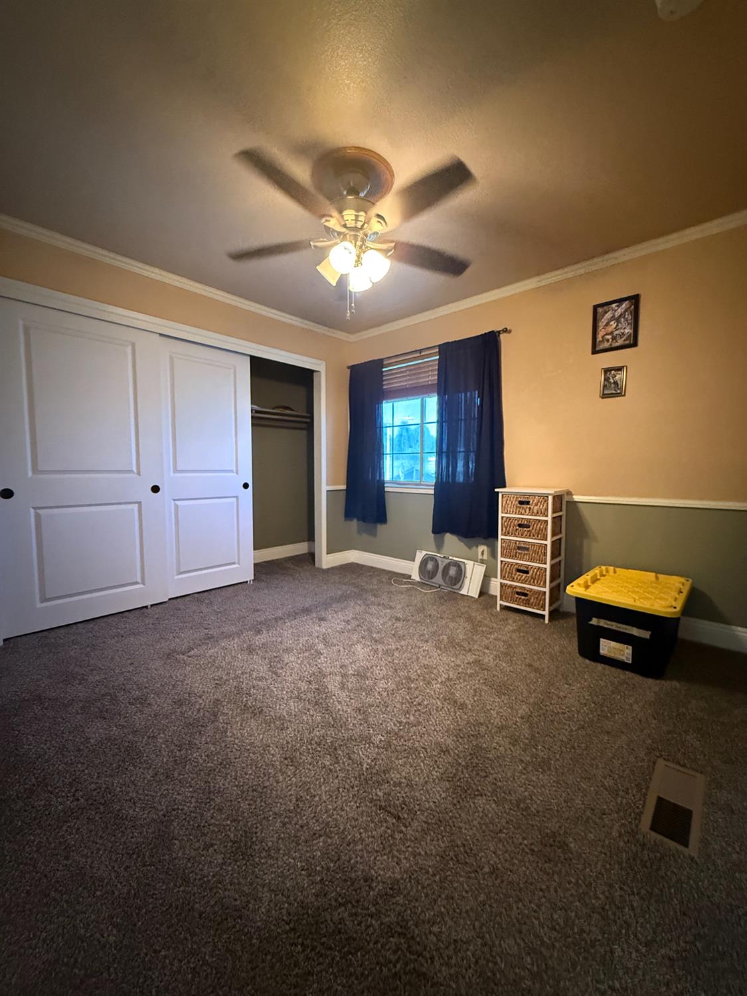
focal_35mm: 14
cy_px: 498
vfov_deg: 102.1
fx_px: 403
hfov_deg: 85.7
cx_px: 374
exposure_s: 1/40
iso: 1000
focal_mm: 2.22
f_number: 2.2
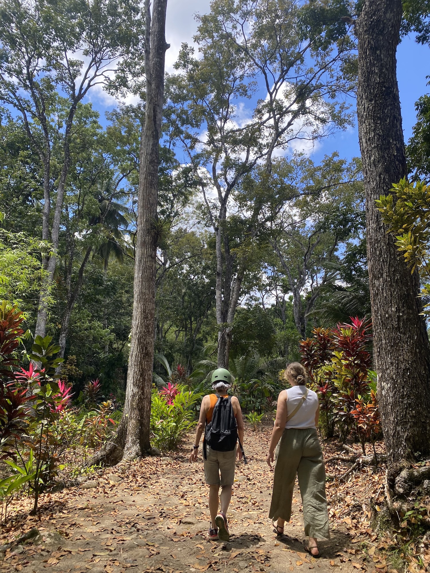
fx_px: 431
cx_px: 215
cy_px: 286
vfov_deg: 67.3
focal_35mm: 26
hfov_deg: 53.1
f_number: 1.8
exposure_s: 1/651
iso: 32
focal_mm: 4.25
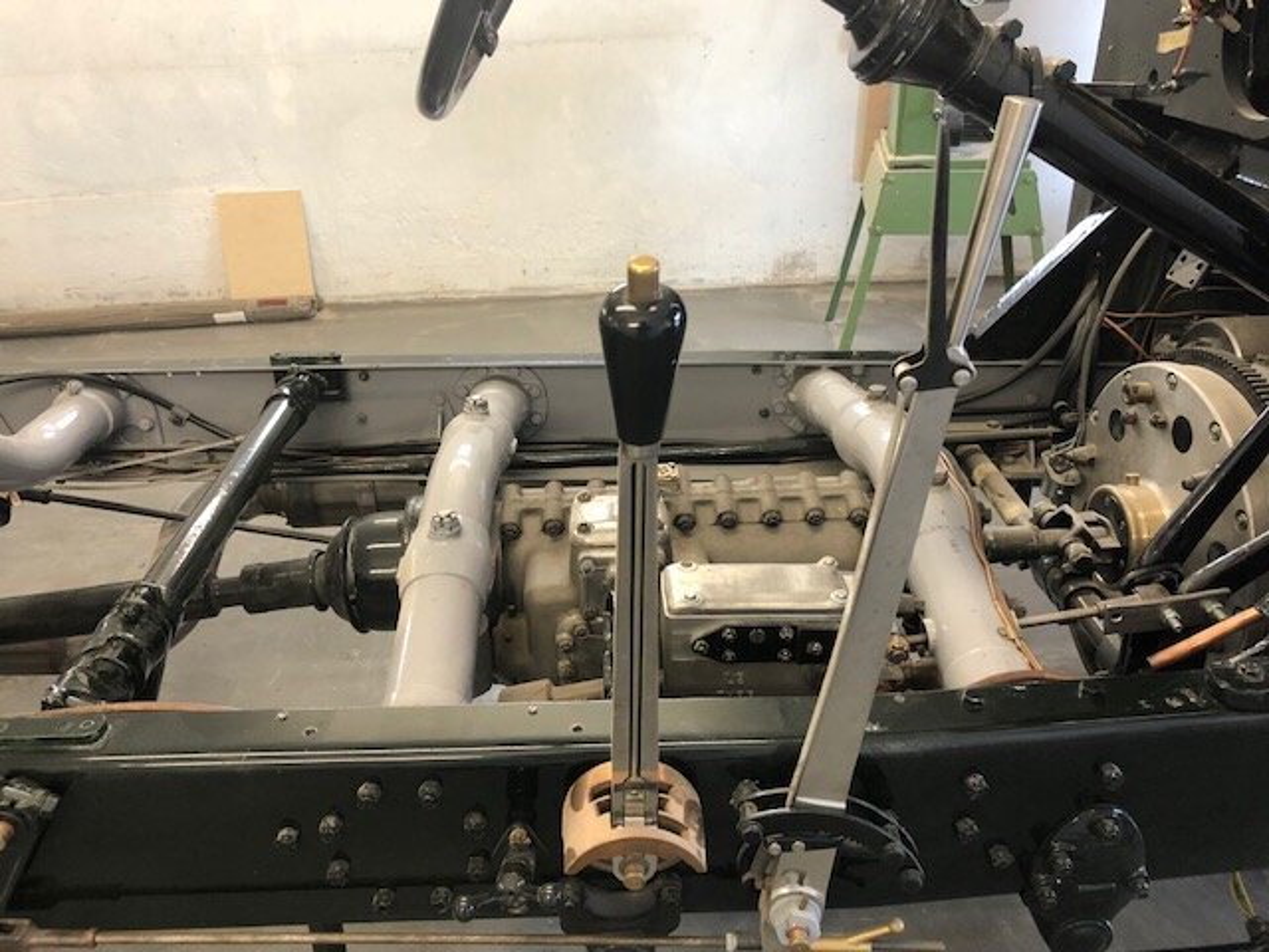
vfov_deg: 49.7
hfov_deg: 63.4
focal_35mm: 28
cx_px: 634
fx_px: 1026
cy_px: 476
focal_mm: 4
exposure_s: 1/33
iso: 32
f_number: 1.8
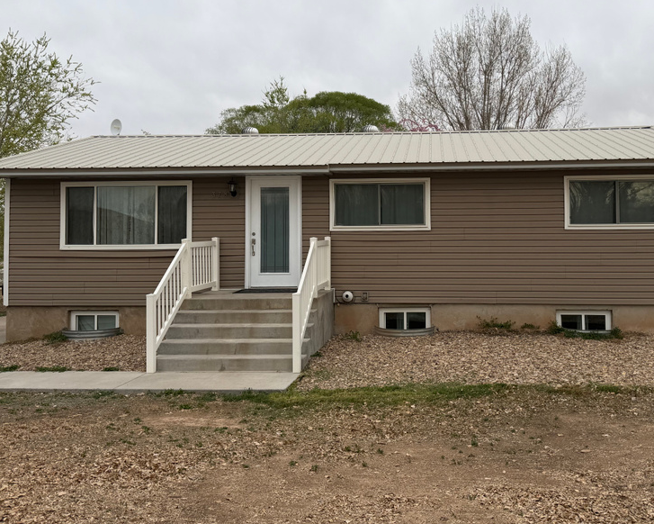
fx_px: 639
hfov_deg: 53.8
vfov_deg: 44.4
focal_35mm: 33
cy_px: 221
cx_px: 397
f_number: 1.78
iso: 80
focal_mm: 6.76
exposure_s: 1/1653
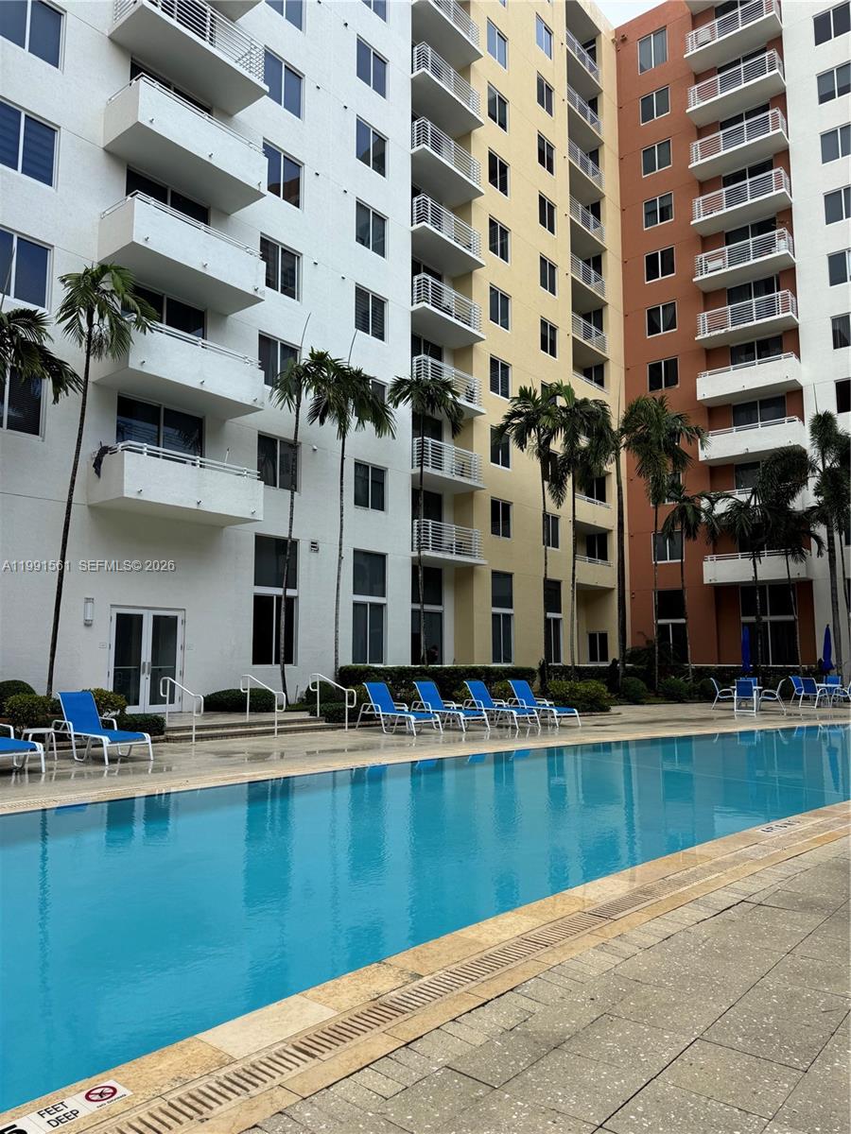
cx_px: 426
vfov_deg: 71.6
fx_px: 787
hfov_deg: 56.8
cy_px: 567
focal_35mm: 24
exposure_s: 1/1285
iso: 80
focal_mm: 6.76
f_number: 1.78
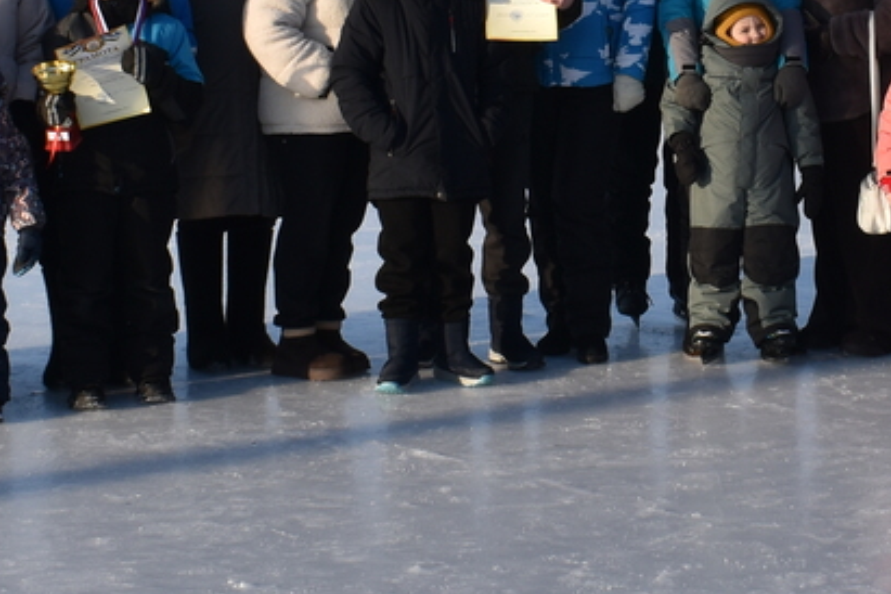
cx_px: 679
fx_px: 2599
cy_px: -53
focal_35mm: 105
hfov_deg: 19.3
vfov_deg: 12.8
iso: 100
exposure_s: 1/250
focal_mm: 18
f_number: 9
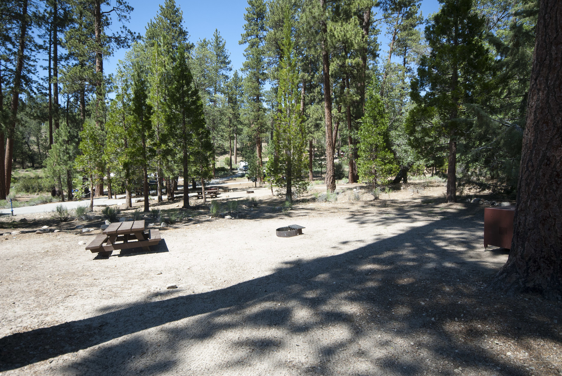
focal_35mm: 21
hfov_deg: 81.1
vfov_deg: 59.6
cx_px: 281
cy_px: 188
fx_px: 328
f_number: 7.1
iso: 200
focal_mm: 14
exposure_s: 1/200
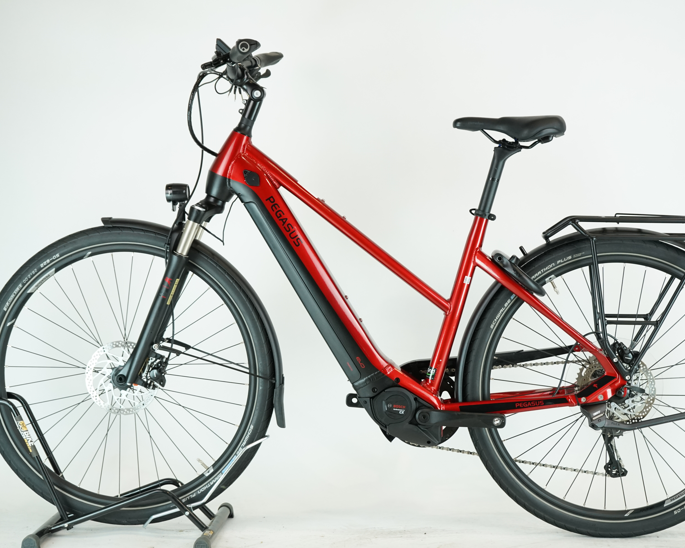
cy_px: 275
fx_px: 1500
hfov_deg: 25.7
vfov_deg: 20.7
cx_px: 381
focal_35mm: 74
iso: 1600
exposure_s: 1/200
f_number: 5.6
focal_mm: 65
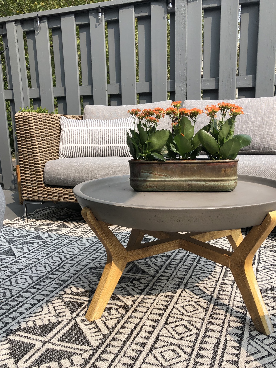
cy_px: 207
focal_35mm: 32
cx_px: 147
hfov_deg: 44.1
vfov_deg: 56.6
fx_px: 340
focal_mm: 4
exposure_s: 1/1080
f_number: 1.8
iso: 20
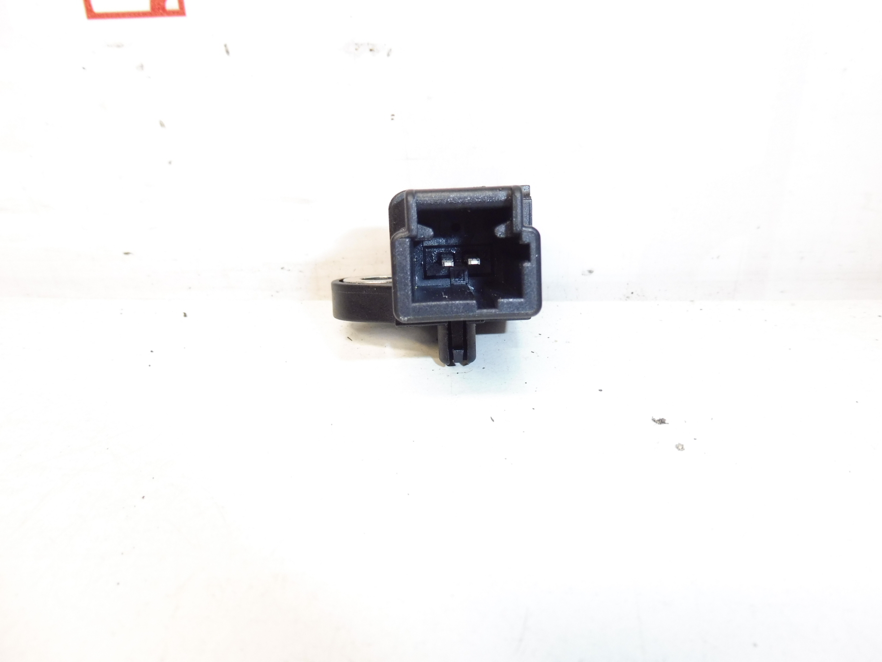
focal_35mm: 25
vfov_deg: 54.9
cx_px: 435
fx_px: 637
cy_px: 334
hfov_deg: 69.4
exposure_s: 1/80
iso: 200
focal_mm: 4.3
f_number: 3.5
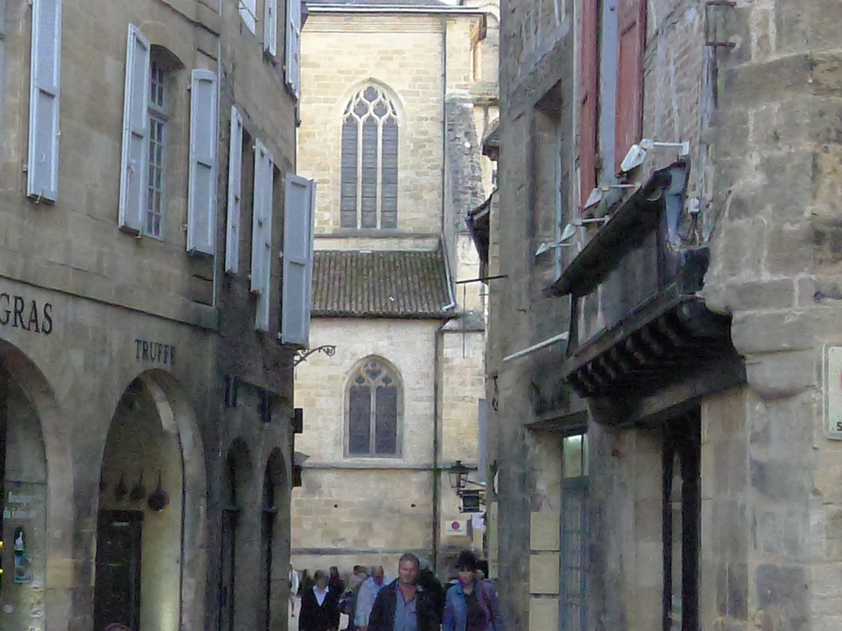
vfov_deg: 16.4
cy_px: 316
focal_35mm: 90
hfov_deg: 21.8
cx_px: 421
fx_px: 2189
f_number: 5
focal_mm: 19.2
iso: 12800
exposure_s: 1/800
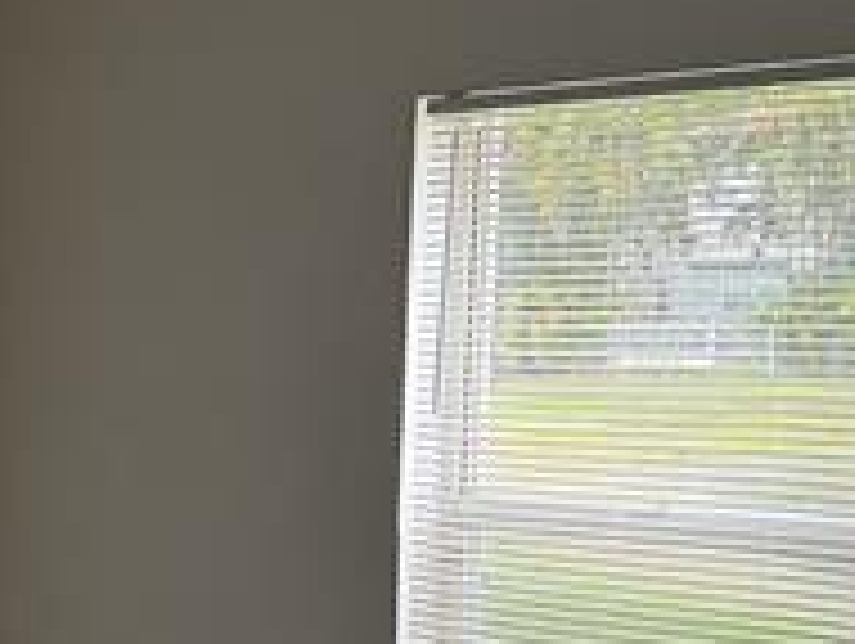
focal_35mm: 101
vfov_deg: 14.4
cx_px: -256
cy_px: 649
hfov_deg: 18.1
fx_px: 2498
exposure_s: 1/60
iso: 200
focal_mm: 6.76
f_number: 1.78
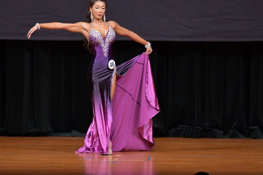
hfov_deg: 6.5
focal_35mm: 319
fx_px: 2330
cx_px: 108
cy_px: 79
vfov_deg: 4.3
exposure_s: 1/400
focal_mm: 180
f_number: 5.6
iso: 4000
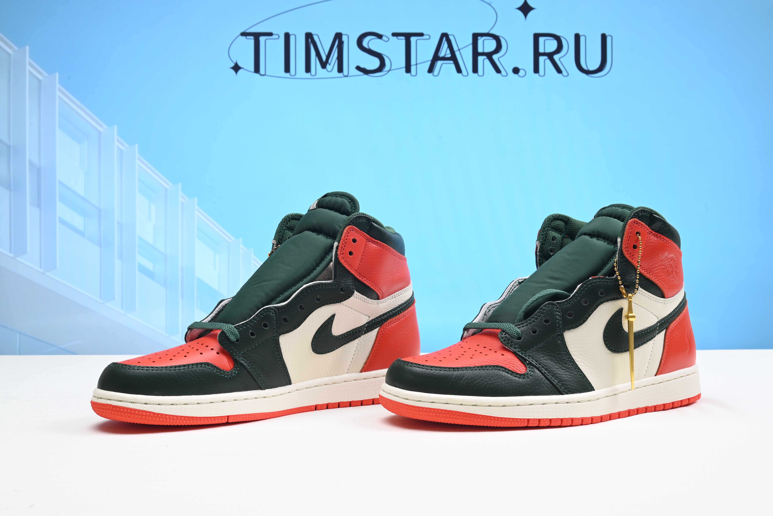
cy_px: 258
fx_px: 795
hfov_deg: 51.9
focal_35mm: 37
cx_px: 386
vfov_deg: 36.0
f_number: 16
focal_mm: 37
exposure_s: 1/2
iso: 100
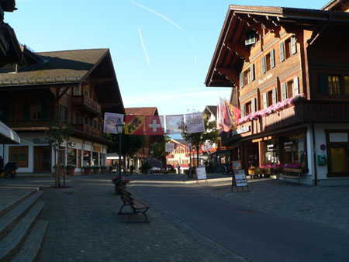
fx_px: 363
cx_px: 174
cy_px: 131
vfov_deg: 39.7
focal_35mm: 36
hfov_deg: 51.3
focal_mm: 6
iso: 80
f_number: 4
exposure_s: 1/160
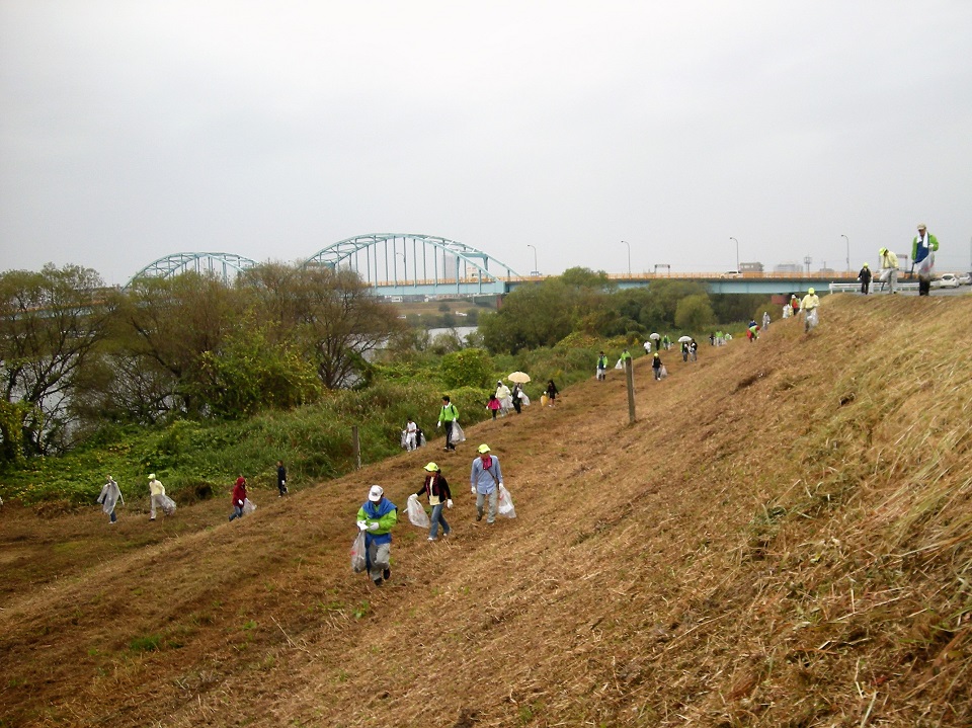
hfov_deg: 52.6
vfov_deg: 40.7
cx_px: 486
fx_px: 982
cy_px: 364
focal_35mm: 35
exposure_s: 1/156
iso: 64
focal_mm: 5.7
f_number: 2.8
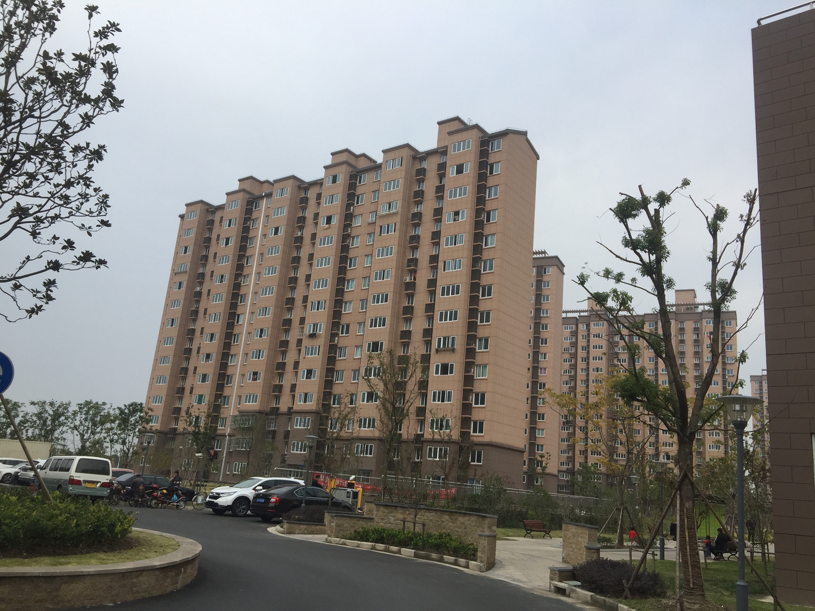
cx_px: 408
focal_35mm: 29
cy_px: 306
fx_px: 683
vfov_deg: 48.2
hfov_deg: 61.7
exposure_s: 1/1647
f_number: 2.2
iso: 32
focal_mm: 4.15
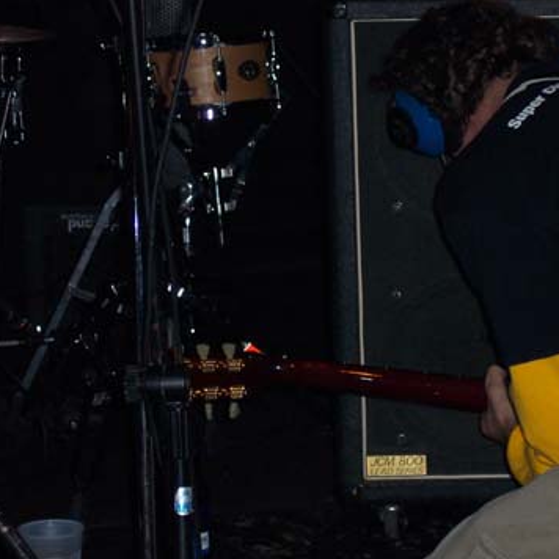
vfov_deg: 11.9
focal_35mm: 147
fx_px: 2686
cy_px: 280
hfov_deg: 11.9
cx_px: 342
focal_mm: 24
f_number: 4.8
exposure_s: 1/90
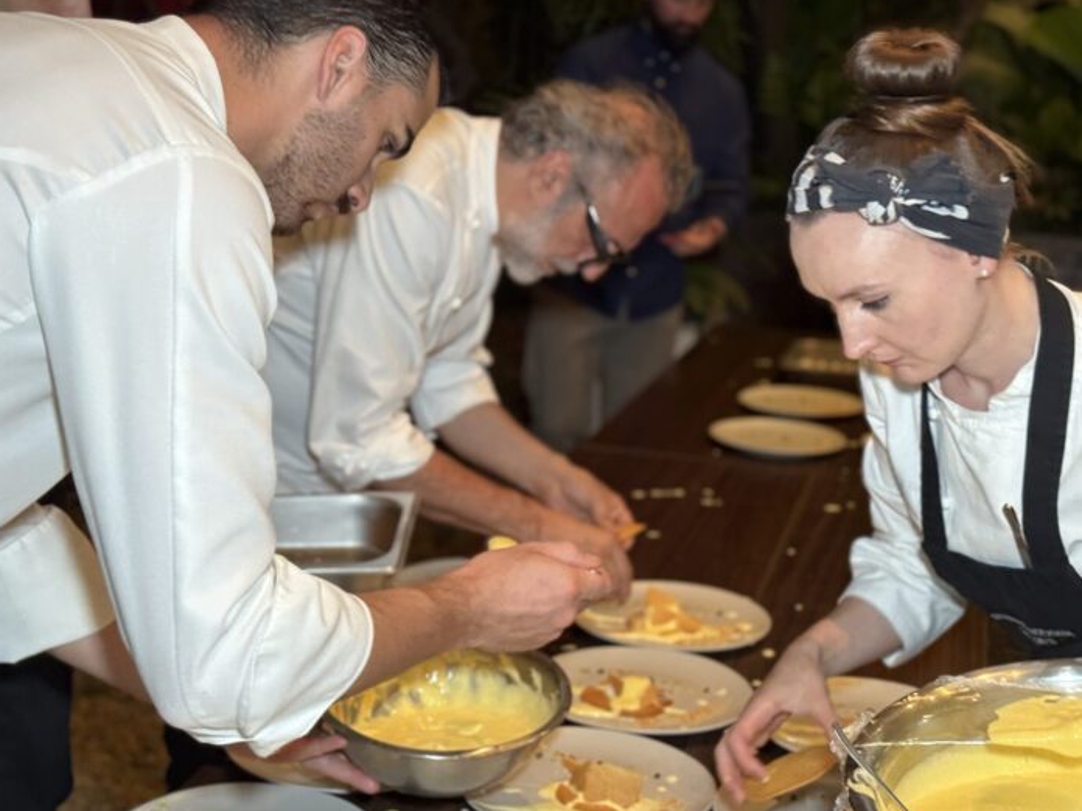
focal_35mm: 53
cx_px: 525
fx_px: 1657
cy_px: 378
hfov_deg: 36.2
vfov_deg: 27.5
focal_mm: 6.76
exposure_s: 1/40
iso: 250
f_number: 1.78
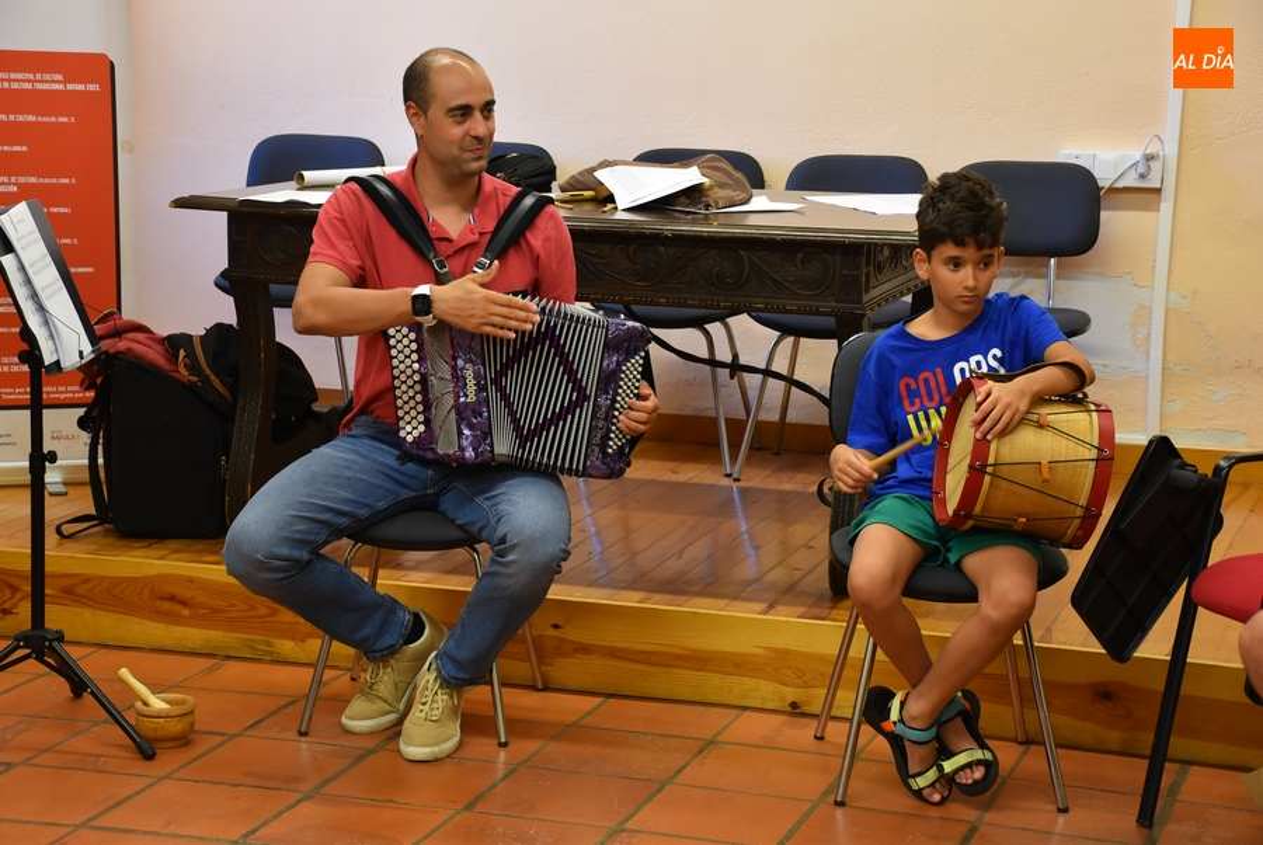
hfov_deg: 27.0
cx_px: 632
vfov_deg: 18.2
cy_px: 422
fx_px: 2634
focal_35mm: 75
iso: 800
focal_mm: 50
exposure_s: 1/60
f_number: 4.8
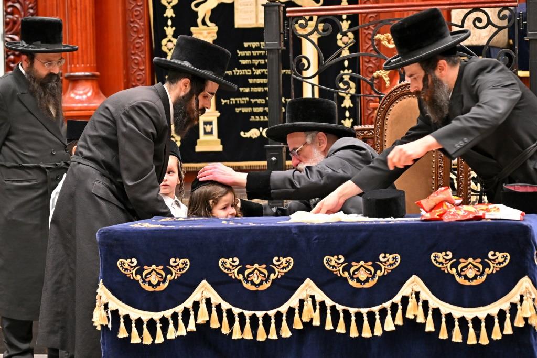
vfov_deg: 12.0
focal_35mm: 114
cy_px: 179
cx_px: 268
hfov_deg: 17.9
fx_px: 1701
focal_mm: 76
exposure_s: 1/160
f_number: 4
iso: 500
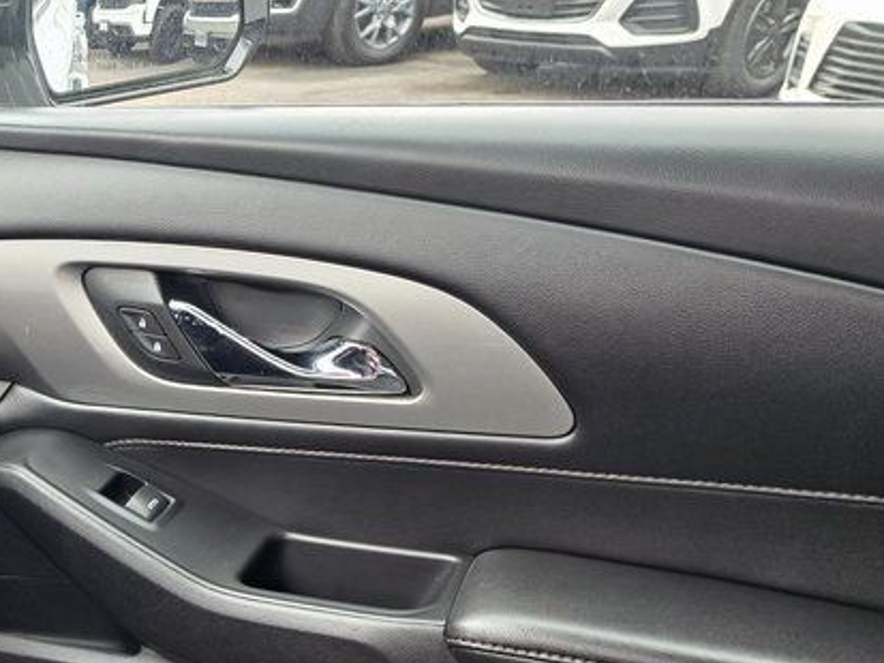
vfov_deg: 23.7
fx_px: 1456
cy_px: 764
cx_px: -184
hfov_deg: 29.1
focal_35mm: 57
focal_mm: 6.3
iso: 100
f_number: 1.7
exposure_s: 1/180
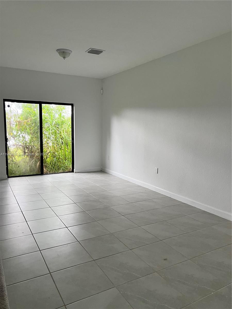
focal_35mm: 26
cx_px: 116
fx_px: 232
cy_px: 154
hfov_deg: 53.1
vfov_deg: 67.3
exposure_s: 1/78
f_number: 1.5
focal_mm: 5.7
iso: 125
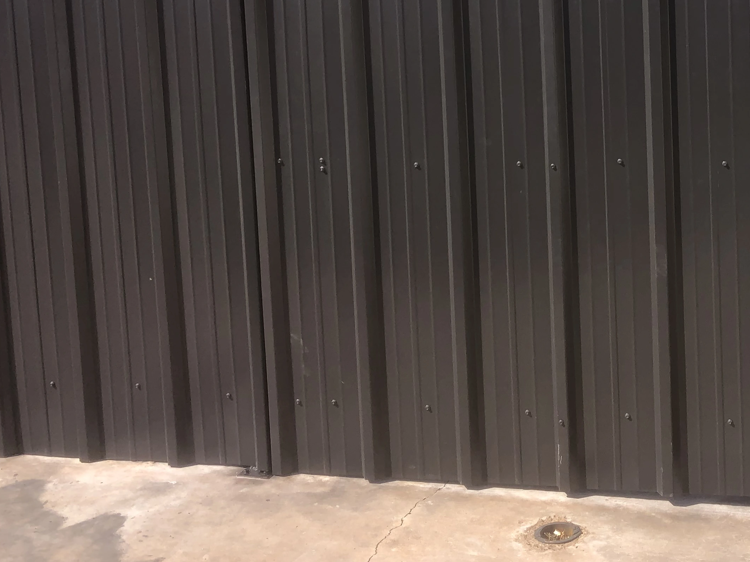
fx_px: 1148
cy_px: 82
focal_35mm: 53
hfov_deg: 34.0
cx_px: 688
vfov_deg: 26.8
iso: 20
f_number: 1.8
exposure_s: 1/883
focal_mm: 3.99
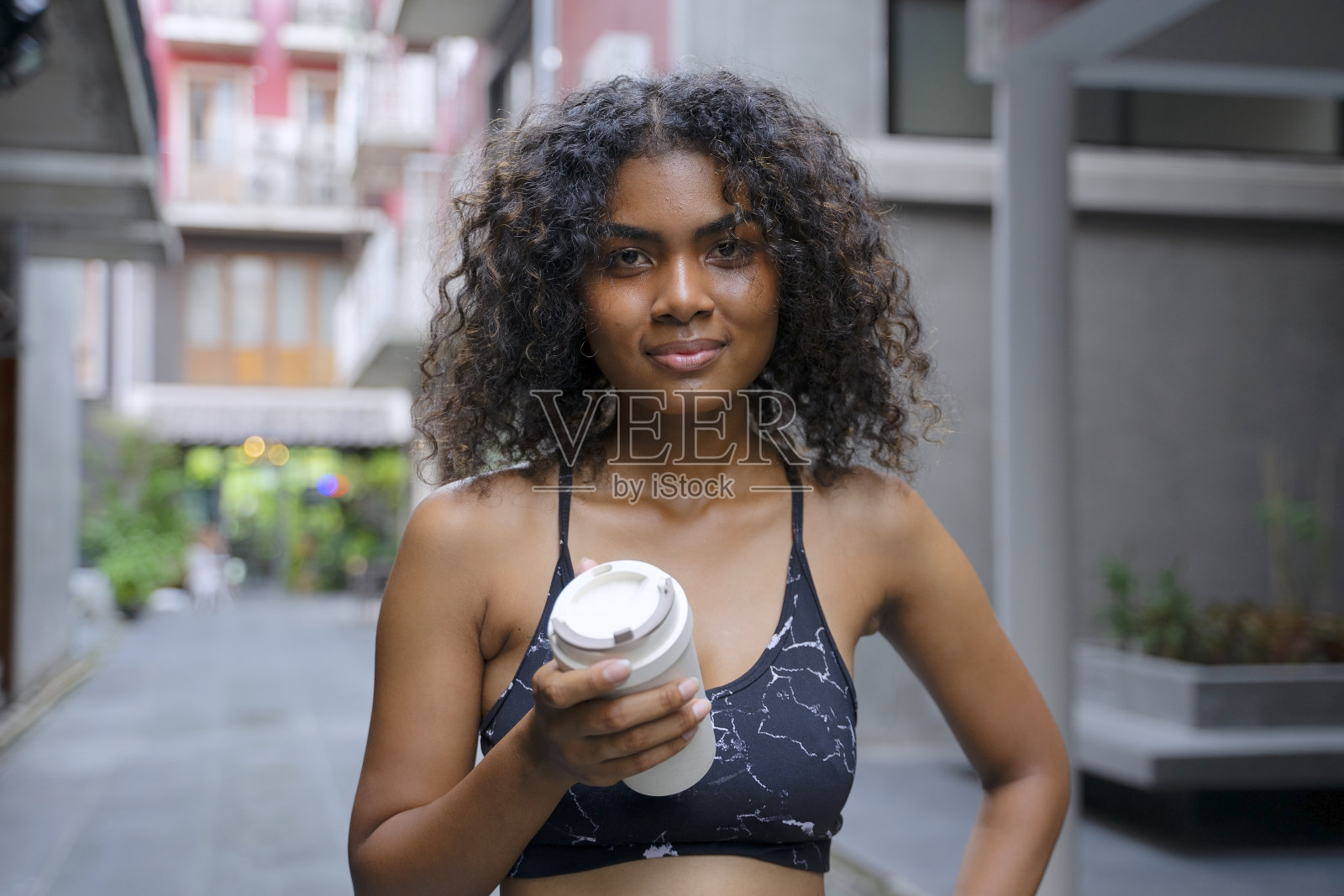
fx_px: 1717
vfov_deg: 29.2
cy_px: 448
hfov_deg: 42.7
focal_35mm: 46
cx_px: 672
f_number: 2.8
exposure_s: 1/320
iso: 400
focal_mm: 46
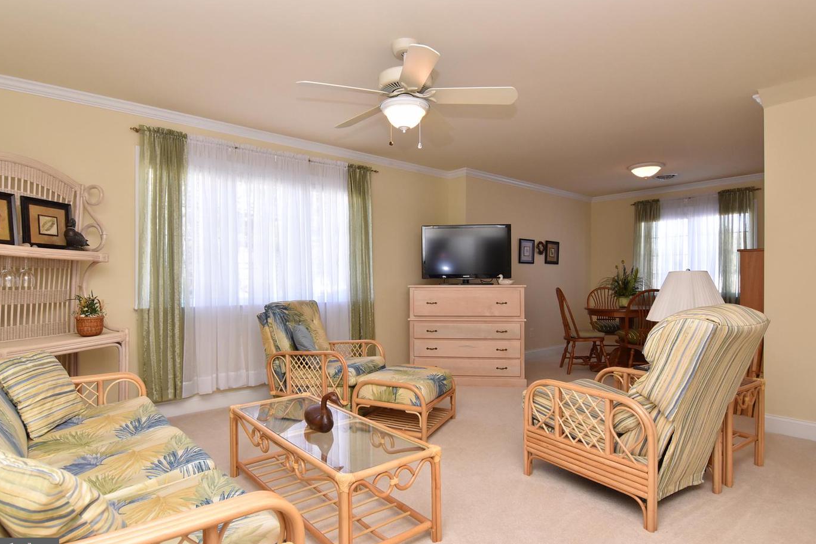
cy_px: 280
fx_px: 431
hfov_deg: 86.9
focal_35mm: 19
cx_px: 396
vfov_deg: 64.5
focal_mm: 12
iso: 800
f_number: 8
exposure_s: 1/100
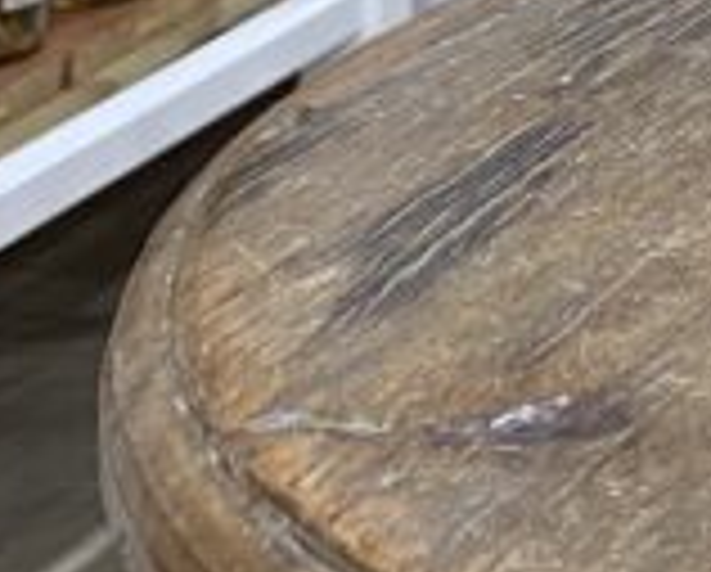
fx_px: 3457
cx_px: 1966
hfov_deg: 9.7
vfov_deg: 8.3
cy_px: -995
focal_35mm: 164
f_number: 1.8
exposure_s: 1/60
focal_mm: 4.25
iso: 160
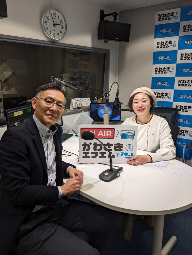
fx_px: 200
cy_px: 128
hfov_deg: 51.4
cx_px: 96
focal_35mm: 27
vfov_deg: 65.3
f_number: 1.73
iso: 91
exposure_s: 1/100
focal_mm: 4.38
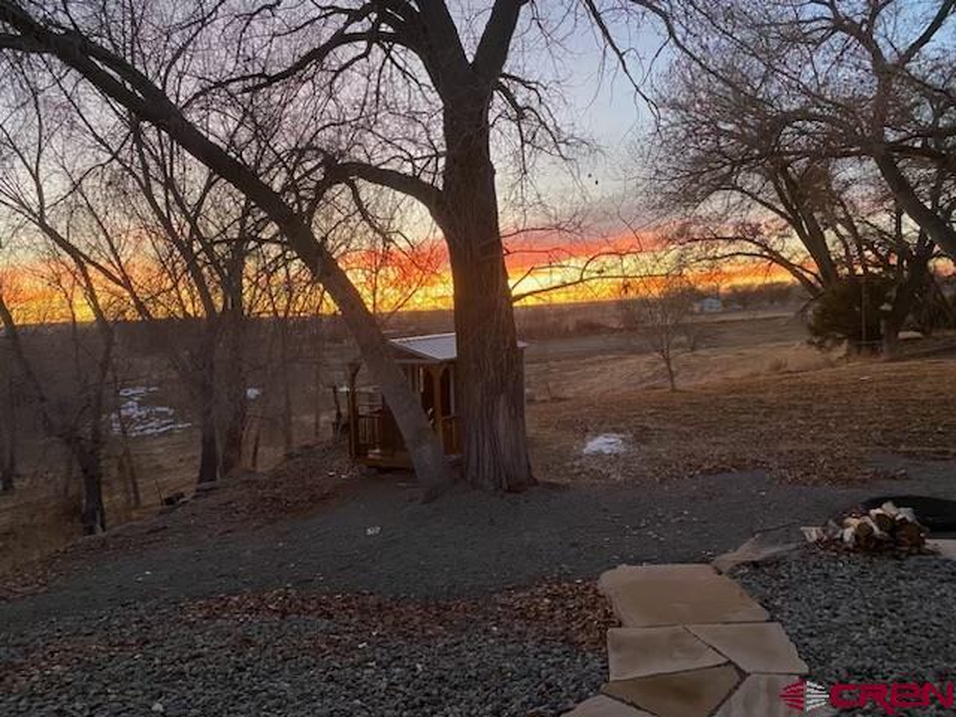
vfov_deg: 53.1
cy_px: 358
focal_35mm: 26
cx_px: 478
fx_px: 718
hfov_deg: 67.3
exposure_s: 1/60
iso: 400
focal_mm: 4.25
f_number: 1.8
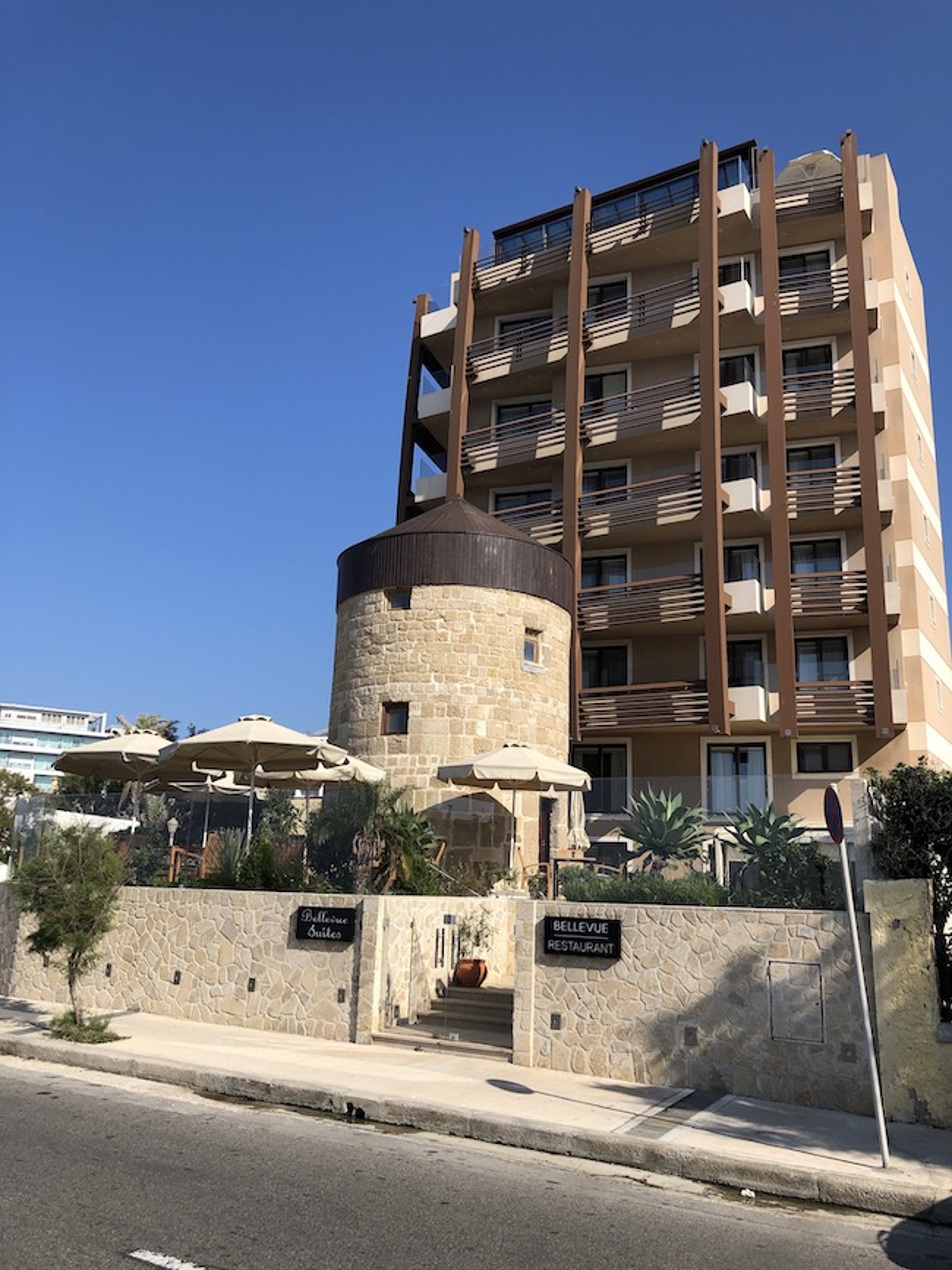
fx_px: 1027
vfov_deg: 63.5
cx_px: 476
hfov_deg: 49.7
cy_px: 635
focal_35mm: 28
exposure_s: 1/1919
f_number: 1.8
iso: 20
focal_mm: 3.99
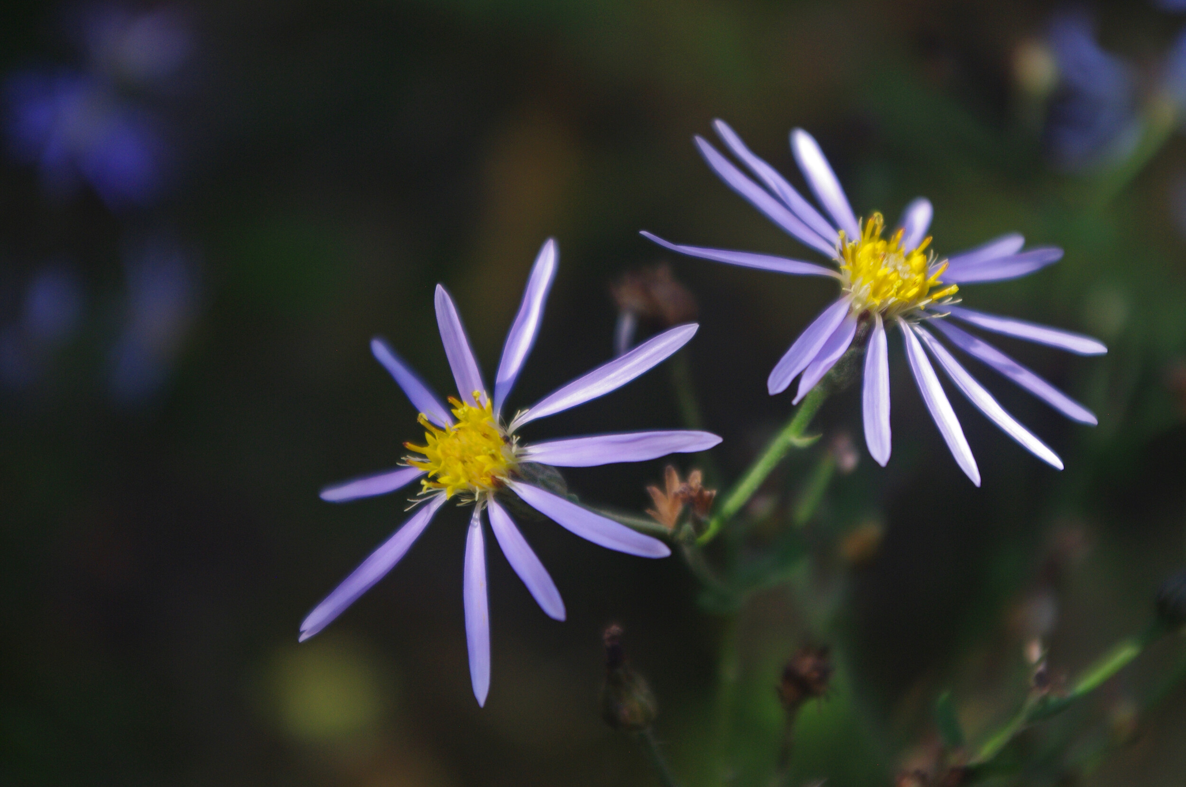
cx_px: 593
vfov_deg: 16.6
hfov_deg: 24.8
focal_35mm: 82
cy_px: 394
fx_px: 2698
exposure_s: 1/100
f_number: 5.6
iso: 400
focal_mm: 55
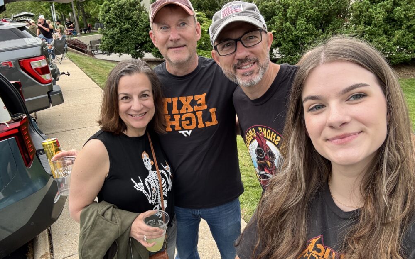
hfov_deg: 72.5
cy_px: 140
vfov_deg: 49.2
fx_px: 283
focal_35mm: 25
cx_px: 212
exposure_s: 1/143
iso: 20
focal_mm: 2.69
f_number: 1.9
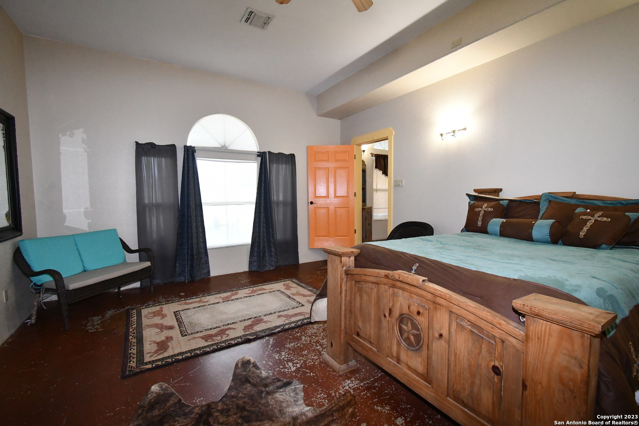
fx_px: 266
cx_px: 320
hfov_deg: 100.4
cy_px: 213
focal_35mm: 15
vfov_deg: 77.3
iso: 4000
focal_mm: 10
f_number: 6.3
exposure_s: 1/100
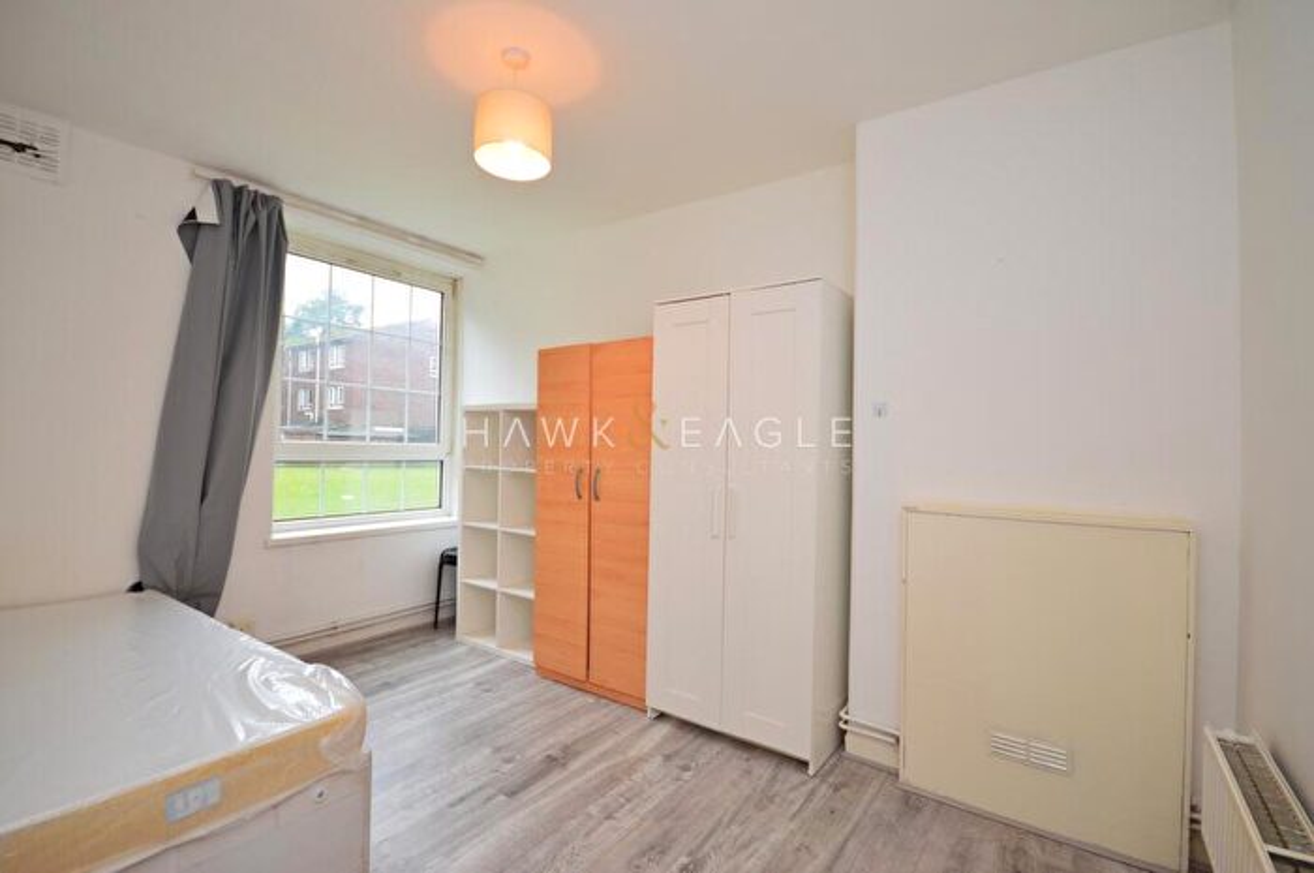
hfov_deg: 100.5
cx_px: 657
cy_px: 436
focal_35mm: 15
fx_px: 547
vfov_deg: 77.2
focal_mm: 10
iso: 400
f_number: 4.5
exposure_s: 1/80
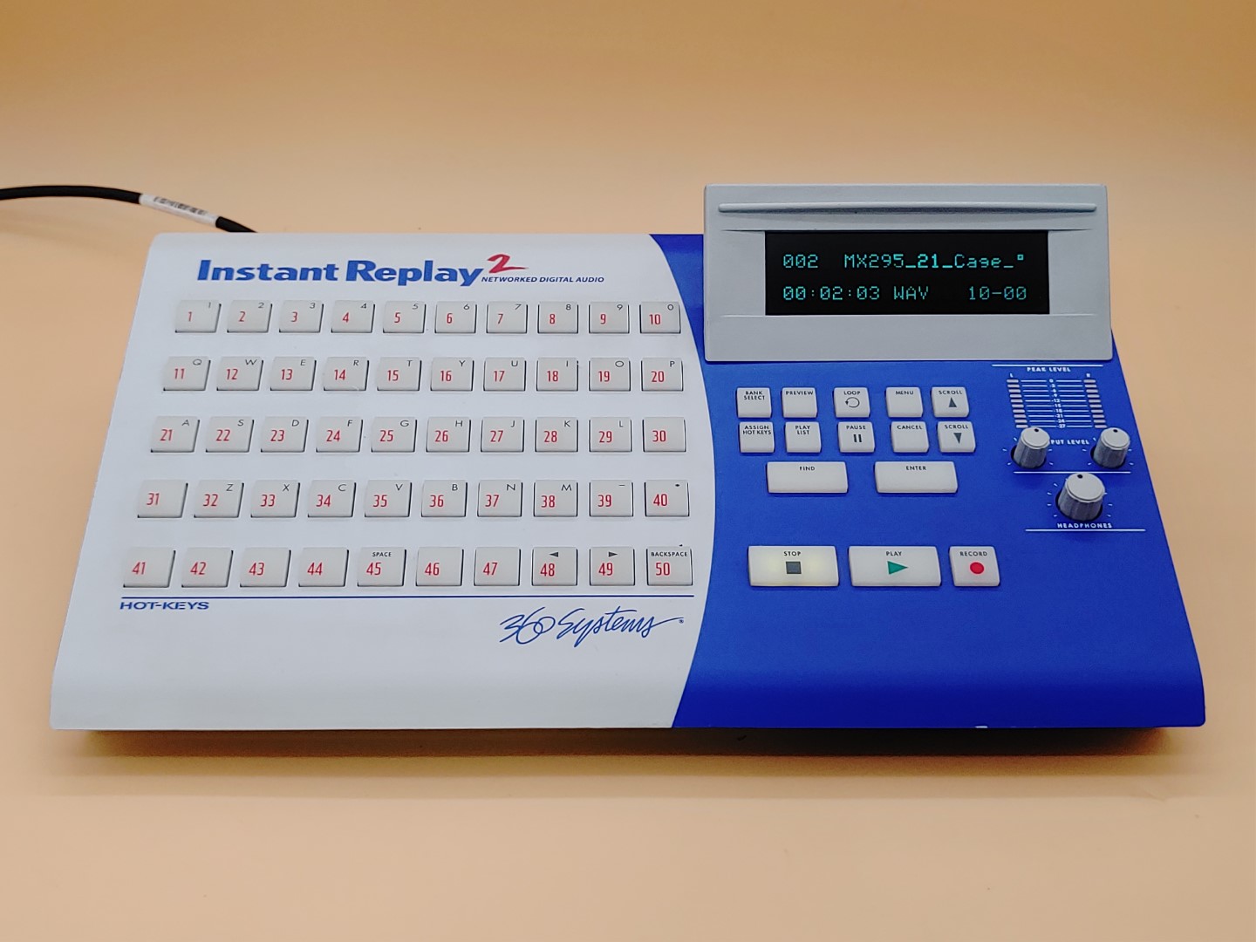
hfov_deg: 41.2
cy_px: 471
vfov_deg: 31.5
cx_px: 628
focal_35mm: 46
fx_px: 1669
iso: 50
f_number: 1.8
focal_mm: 4.36
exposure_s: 1/89
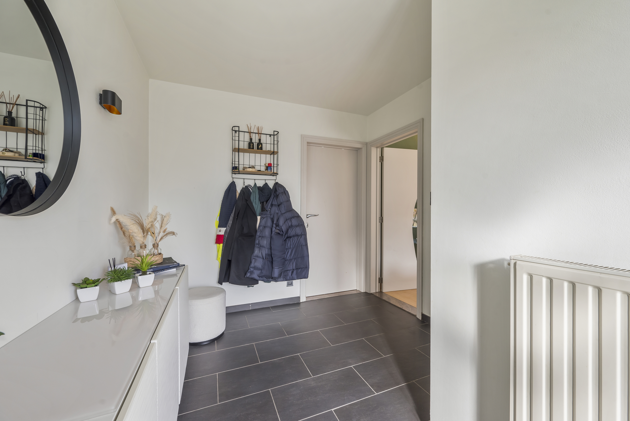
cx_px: 315
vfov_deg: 81.3
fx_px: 245
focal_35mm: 14
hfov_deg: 104.2
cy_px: 210
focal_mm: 14
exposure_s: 1/10
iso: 250
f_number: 8
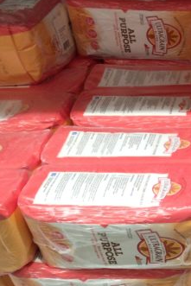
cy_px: 197
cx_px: 304
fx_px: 556
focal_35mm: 70
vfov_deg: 28.6
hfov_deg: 17.2
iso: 50
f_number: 2.2
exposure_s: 1/30
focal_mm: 4.15
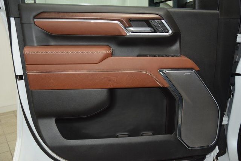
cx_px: 120
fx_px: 241
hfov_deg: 53.1
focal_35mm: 36
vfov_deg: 36.9
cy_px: 80
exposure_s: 1/60
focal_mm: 24
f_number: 3.8
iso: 800
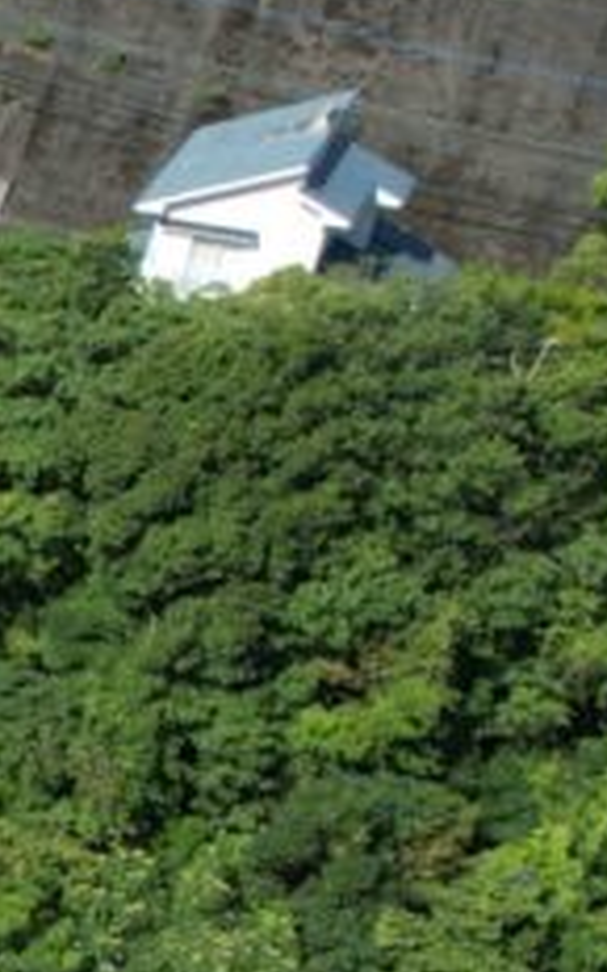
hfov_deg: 10.4
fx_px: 2620
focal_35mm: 99
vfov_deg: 19.5
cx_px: -1080
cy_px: 1238
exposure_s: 1/1500
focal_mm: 8.38
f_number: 2.8
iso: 100
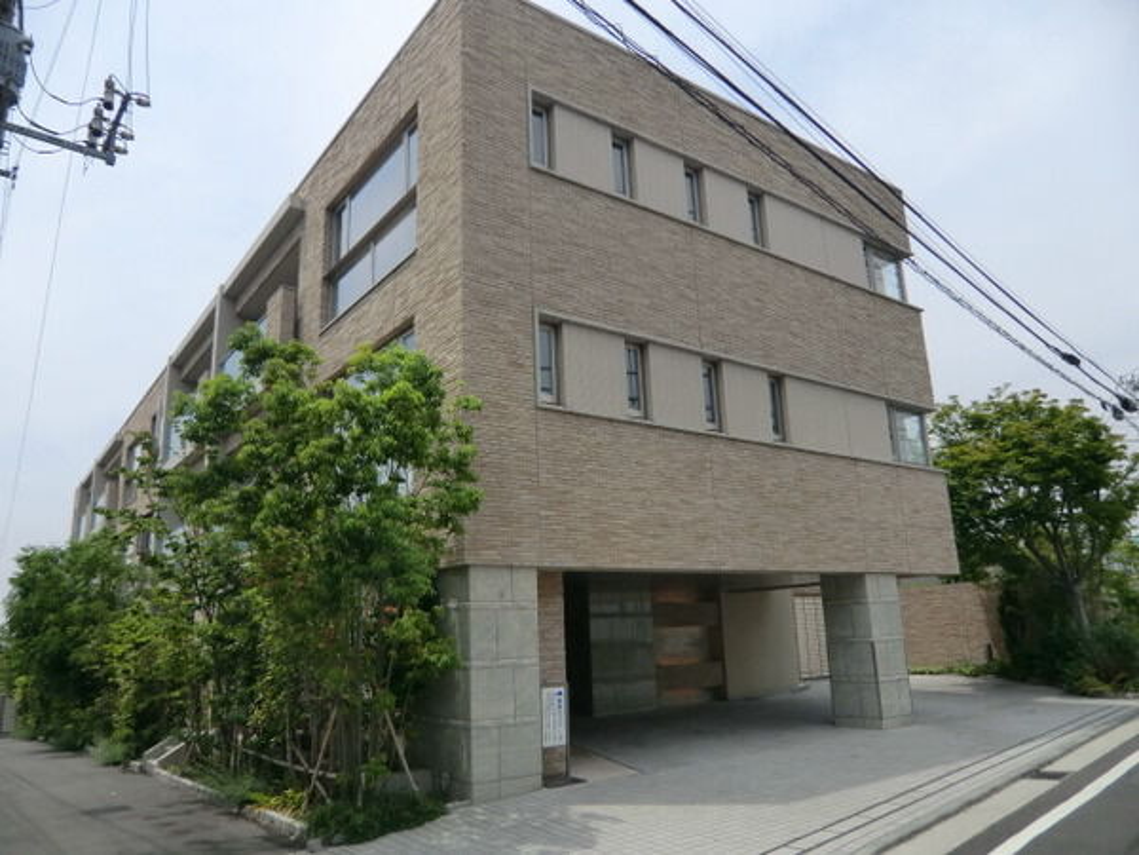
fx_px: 790
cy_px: 428
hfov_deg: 71.6
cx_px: 570
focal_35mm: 24
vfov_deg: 56.8
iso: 64
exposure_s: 1/200
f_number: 7.5
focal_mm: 4.3
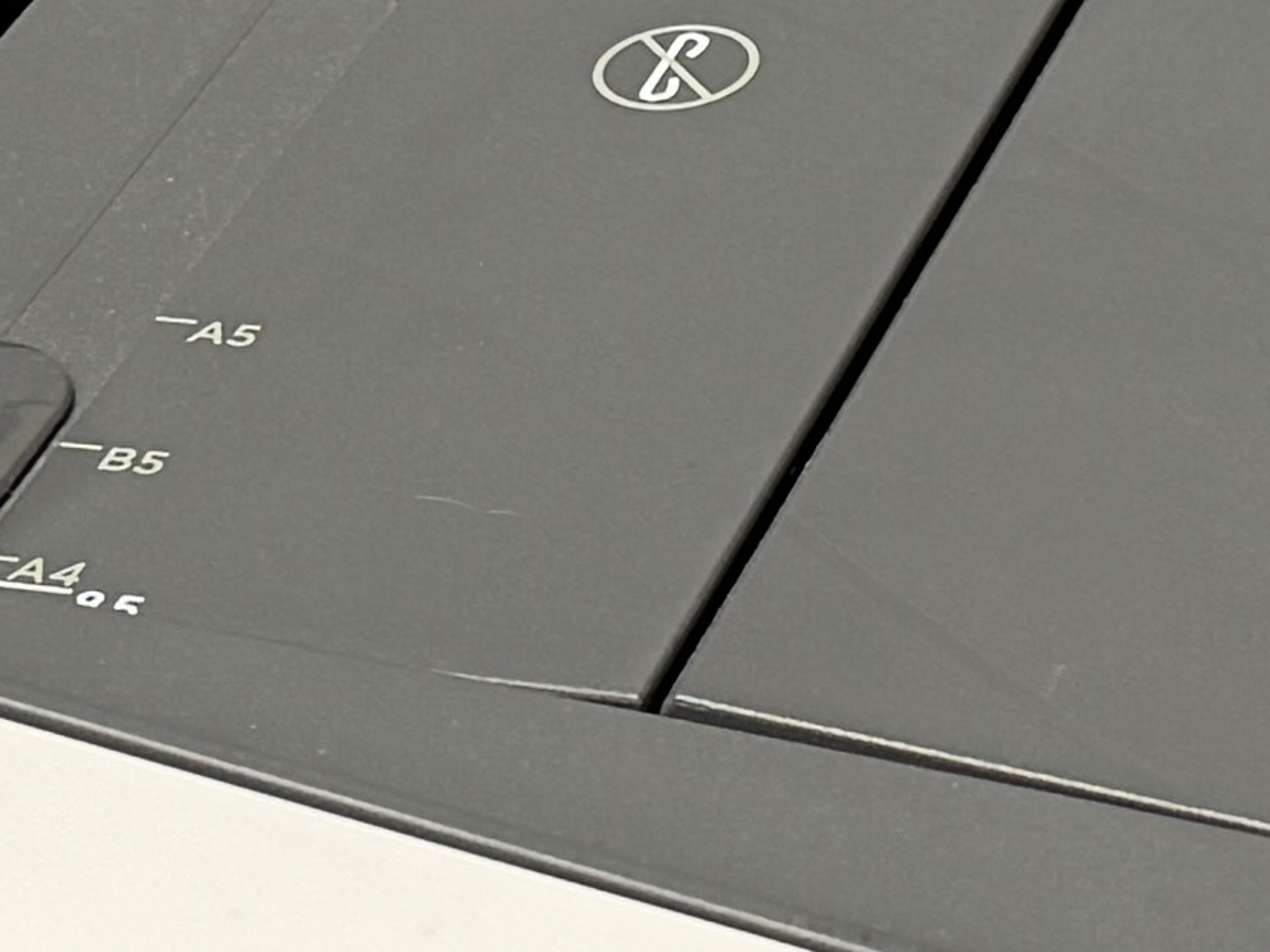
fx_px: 6053
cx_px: 491
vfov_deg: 8.9
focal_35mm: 165
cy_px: -275
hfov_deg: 12.0
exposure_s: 1/120
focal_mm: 6.86
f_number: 1.78
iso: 200
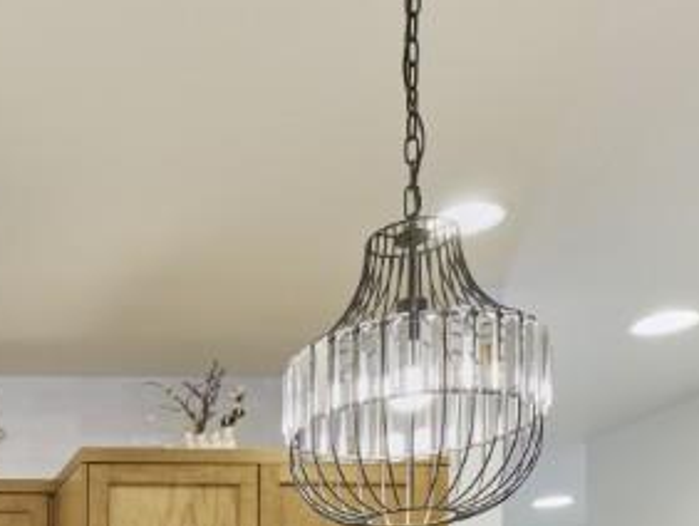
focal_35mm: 58
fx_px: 1172
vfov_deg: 21.4
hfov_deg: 27.9
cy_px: 782
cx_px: -196
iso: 400
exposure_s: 1/6
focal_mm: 20
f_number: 8
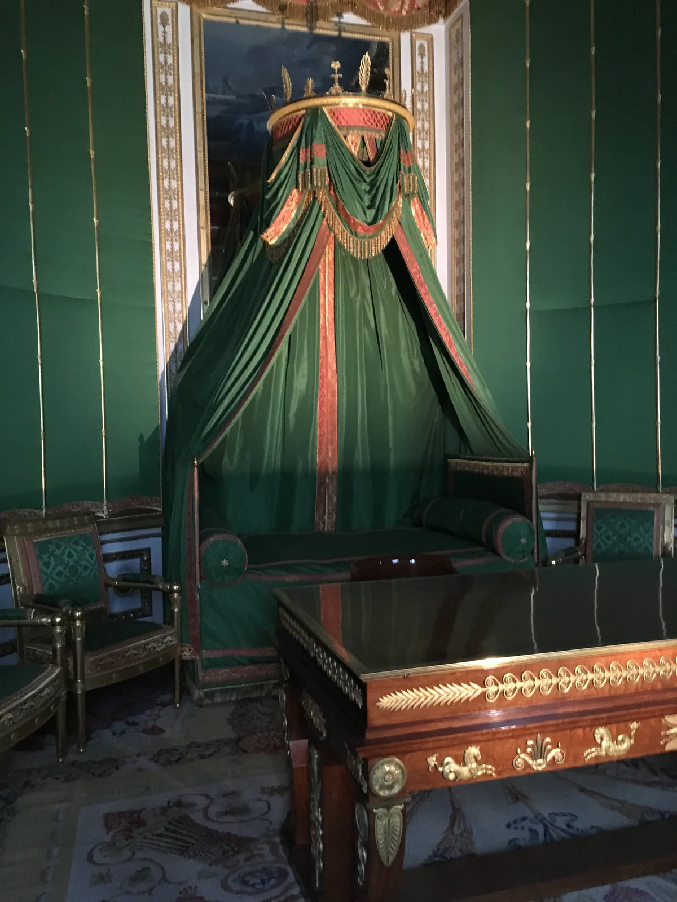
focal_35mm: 29
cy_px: 451
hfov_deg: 48.2
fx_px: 756
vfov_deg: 61.7
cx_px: 338
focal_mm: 4.15
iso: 400
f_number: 2.2
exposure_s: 1/17
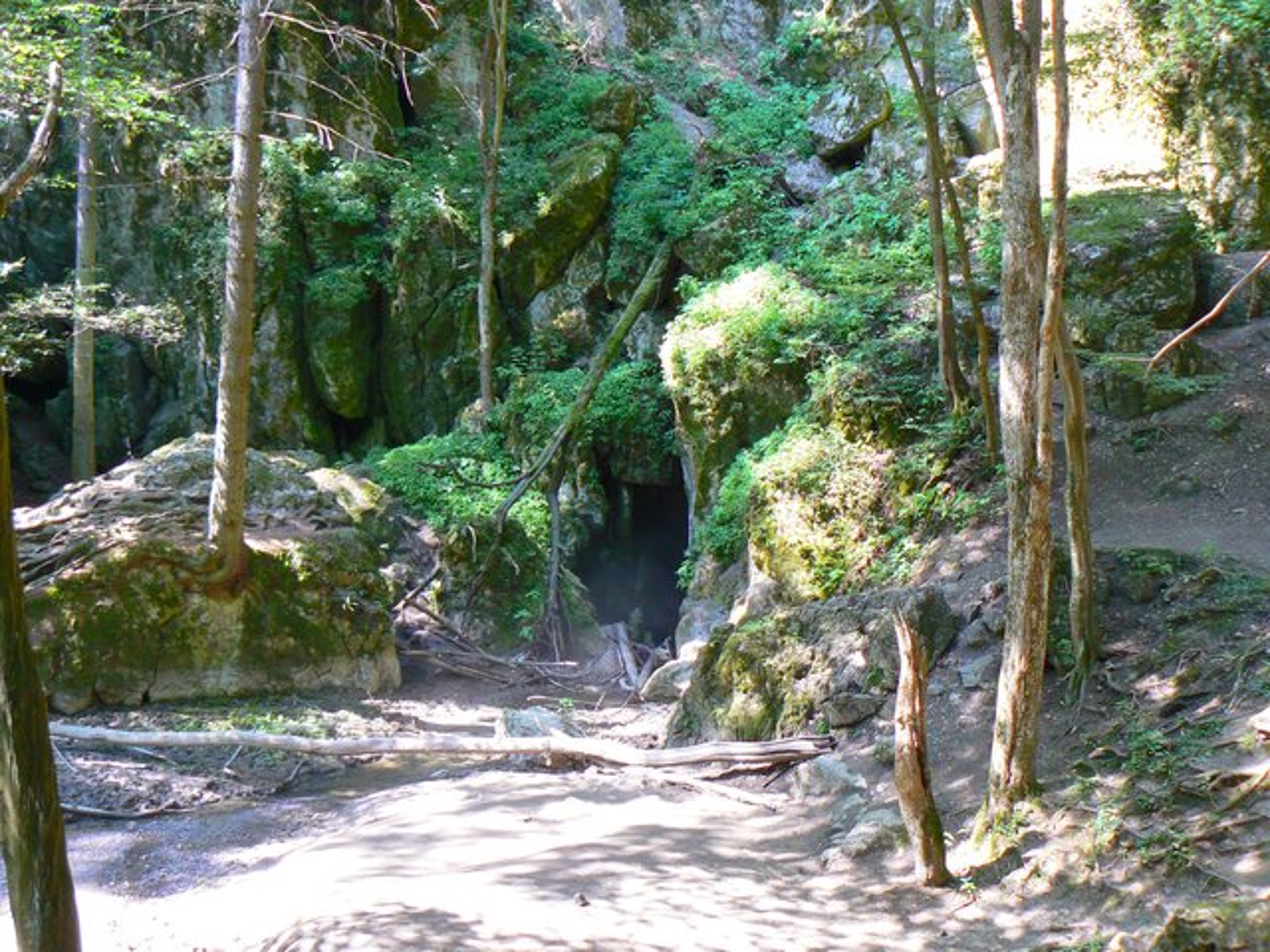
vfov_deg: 39.7
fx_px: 1321
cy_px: 476
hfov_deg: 51.4
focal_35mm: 36
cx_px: 635
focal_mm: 6
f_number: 2.8
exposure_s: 1/30
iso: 100
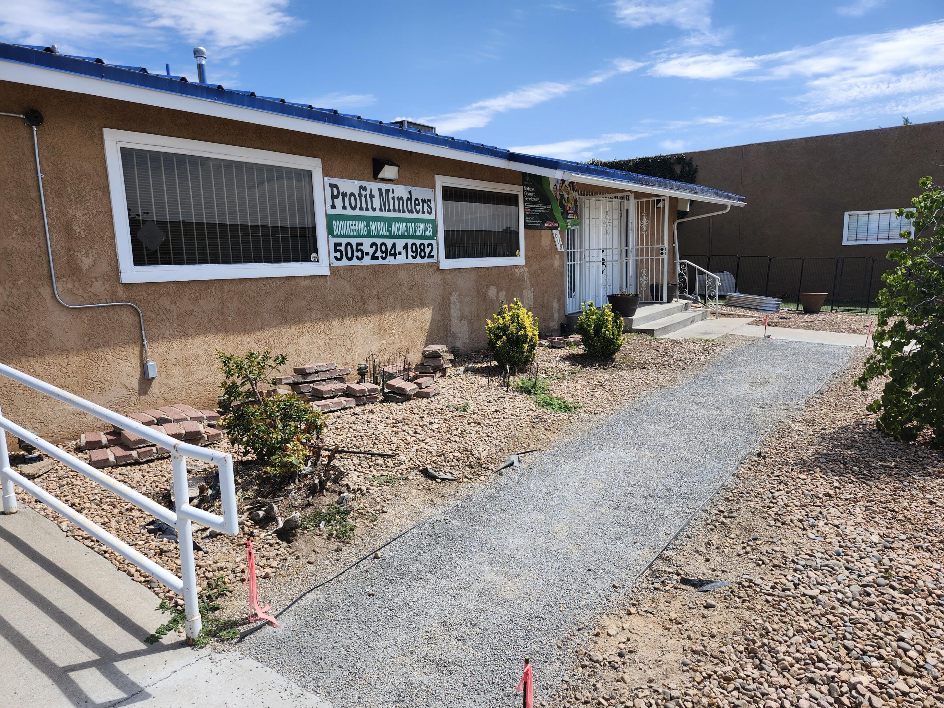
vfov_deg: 58.9
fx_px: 627
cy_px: 354
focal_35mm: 23
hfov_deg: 73.9
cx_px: 472
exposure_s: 1/1410
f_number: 1.8
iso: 25
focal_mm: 5.54
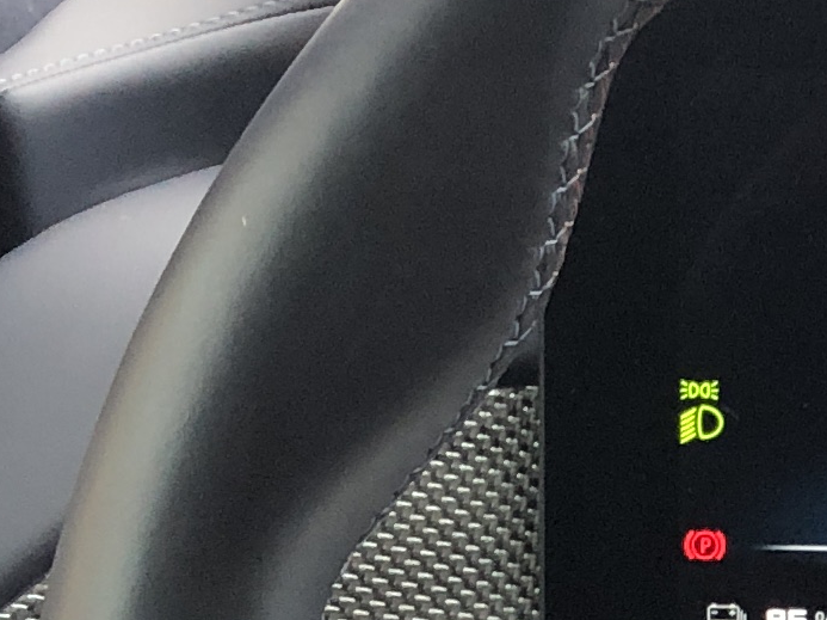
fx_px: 3892
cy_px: 719
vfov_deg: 9.0
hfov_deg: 11.5
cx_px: 1301
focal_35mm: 163
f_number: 1.8
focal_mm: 4
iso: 50
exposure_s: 1/17
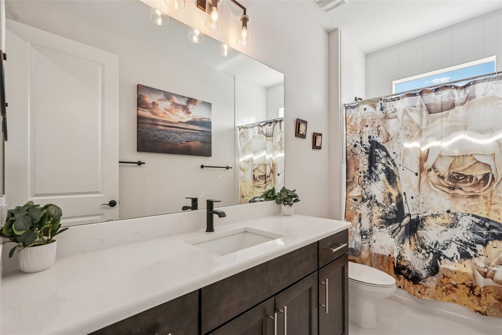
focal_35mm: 17
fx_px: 237
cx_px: 251
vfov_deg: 70.4
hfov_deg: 93.3
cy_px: 168
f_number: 8
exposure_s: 1/50
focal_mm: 17
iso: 400
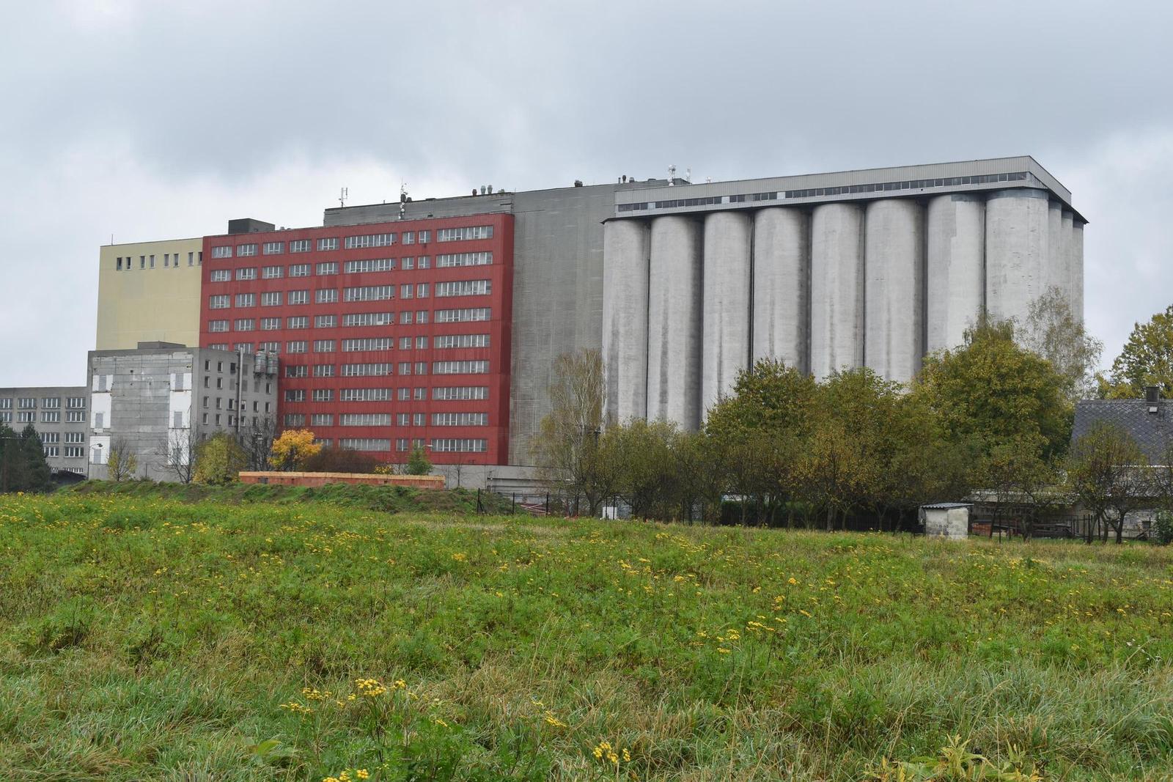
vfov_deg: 29.9
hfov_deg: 43.6
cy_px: 391
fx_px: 1466
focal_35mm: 45
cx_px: 586
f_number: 8
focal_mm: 30
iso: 100
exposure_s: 1/30
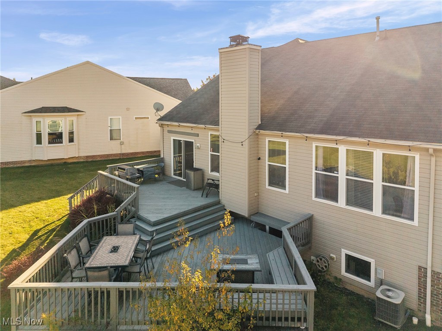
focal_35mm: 24
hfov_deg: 71.6
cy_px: 166
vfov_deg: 56.8
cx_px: 221
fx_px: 306
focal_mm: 8.67
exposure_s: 1/3000
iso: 400
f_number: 1.8
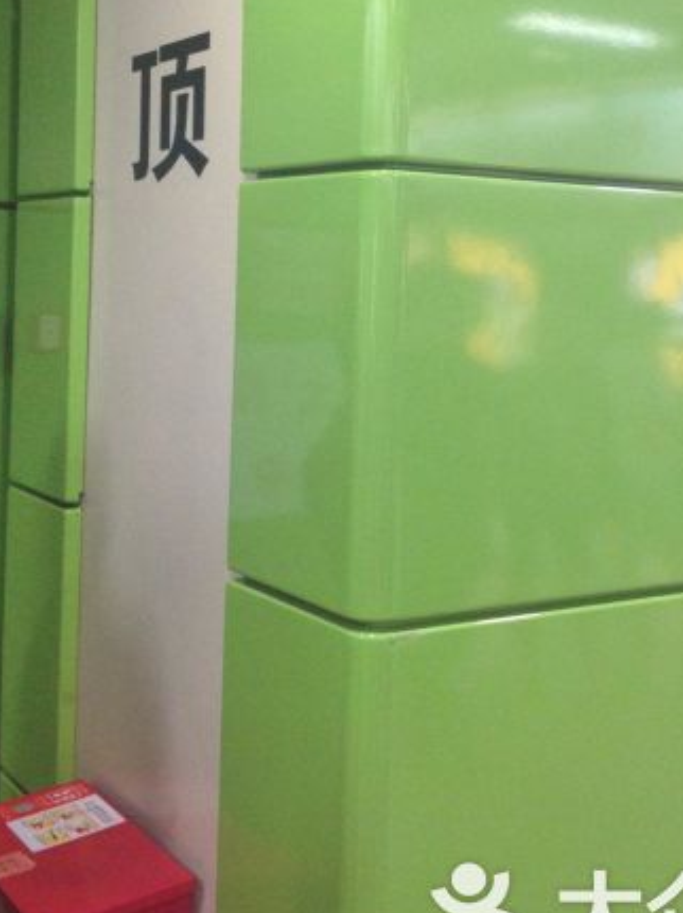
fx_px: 1501
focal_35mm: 57
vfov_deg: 33.4
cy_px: 280
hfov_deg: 25.6
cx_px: 406
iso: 200
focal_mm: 4.28
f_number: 2.4
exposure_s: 1/20
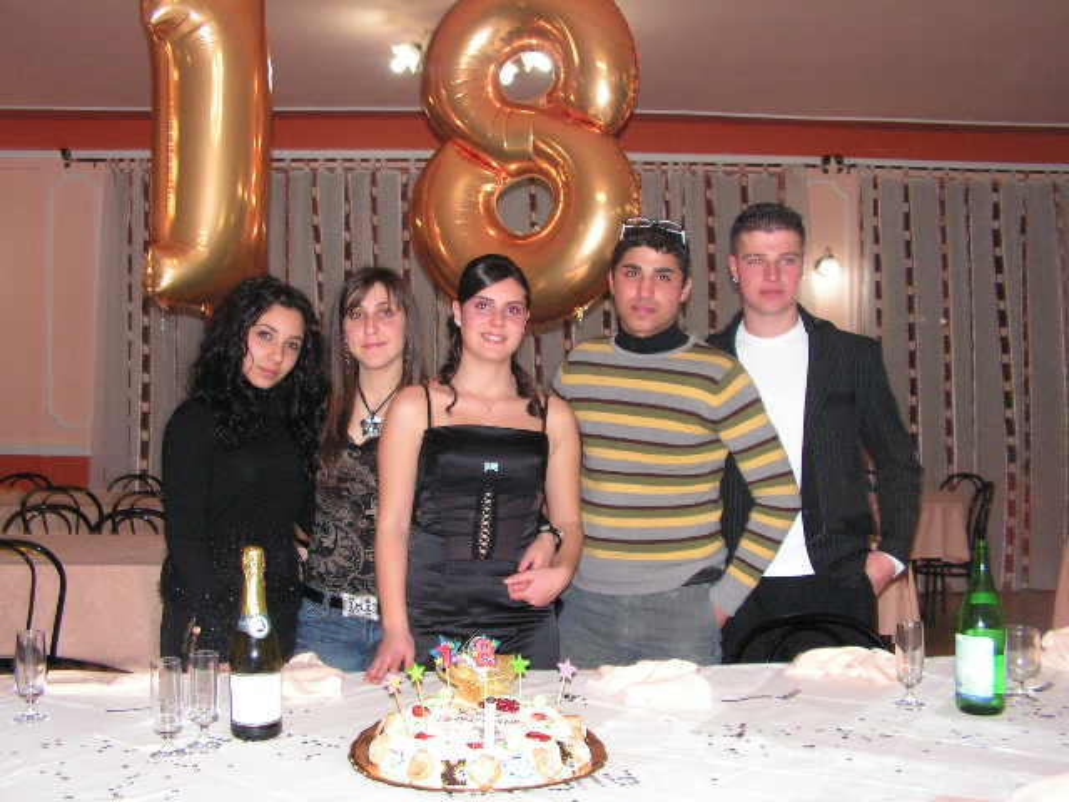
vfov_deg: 37.7
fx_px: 1174
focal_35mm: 38
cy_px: 401
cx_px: 534
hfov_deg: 49.0
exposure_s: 1/40
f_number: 3.2
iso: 200
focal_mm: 6.4
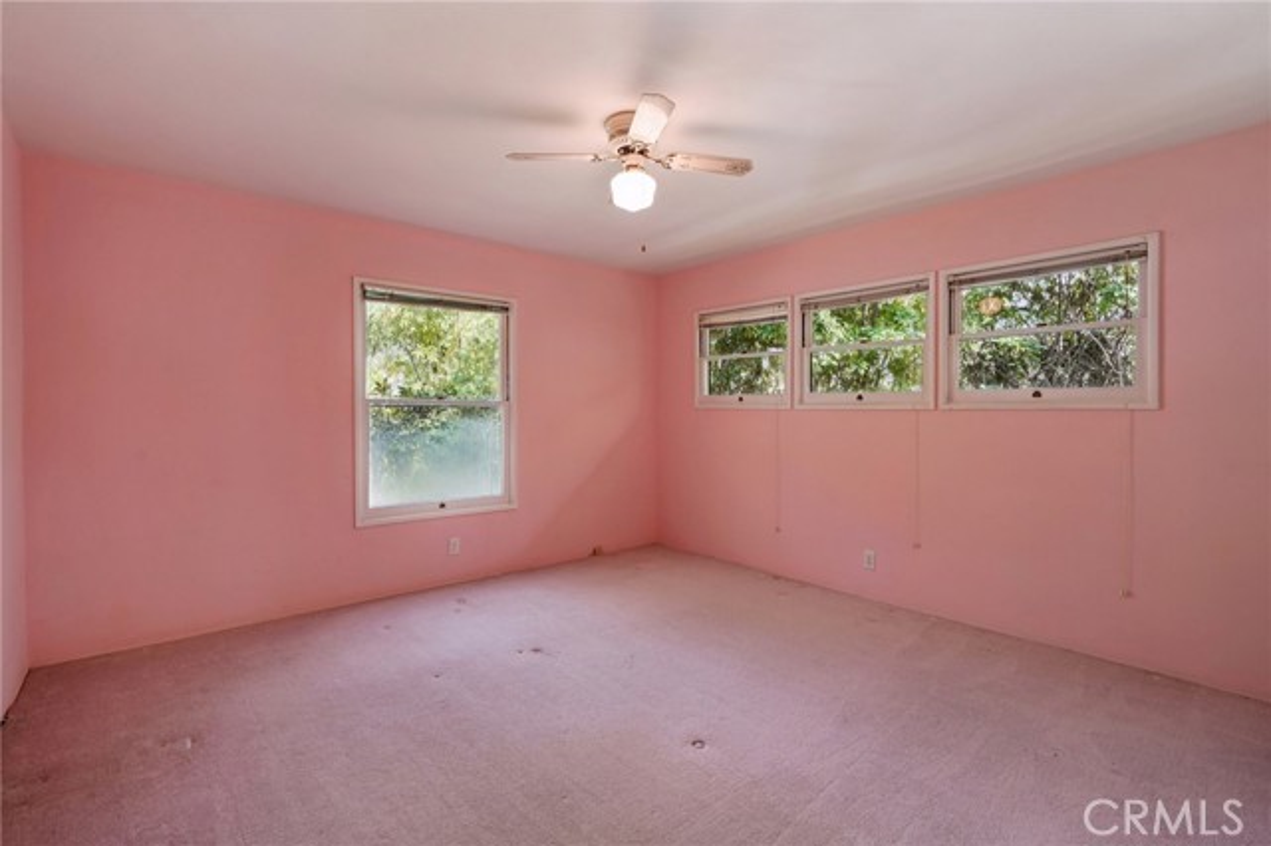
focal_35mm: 16
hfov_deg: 96.8
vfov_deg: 73.7
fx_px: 565
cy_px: 423
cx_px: 636
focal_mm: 16
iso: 400
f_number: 8
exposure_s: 1/15
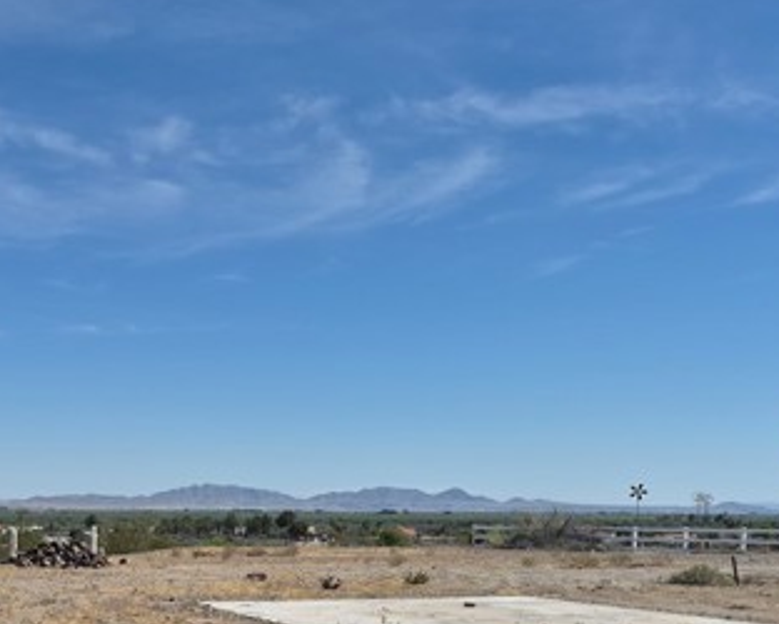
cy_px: 547
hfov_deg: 38.5
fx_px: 1061
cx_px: 135
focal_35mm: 46
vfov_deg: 31.4
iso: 64
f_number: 1.8
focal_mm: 5.4
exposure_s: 1/7696
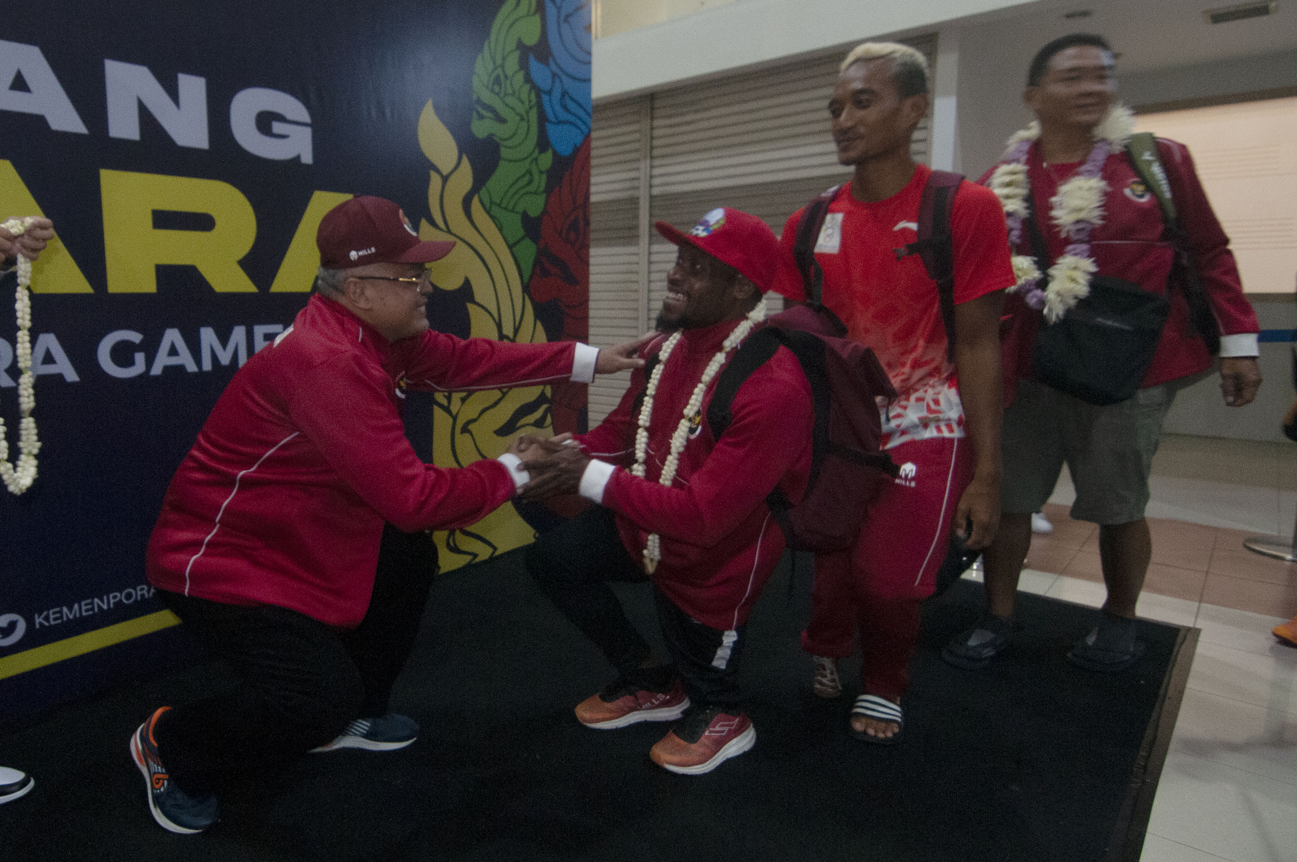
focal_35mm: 16
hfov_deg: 95.0
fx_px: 594
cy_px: 431
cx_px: 648
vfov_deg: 71.9
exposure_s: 1/40
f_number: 4.5
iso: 1250
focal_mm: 11
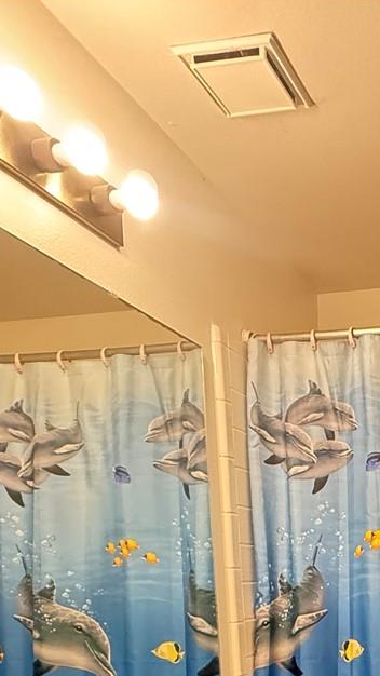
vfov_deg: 45.4
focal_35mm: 39
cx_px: 484
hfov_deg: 26.3
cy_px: 640
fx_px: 699
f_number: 2.2
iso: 640
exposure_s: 1/60
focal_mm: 2.22
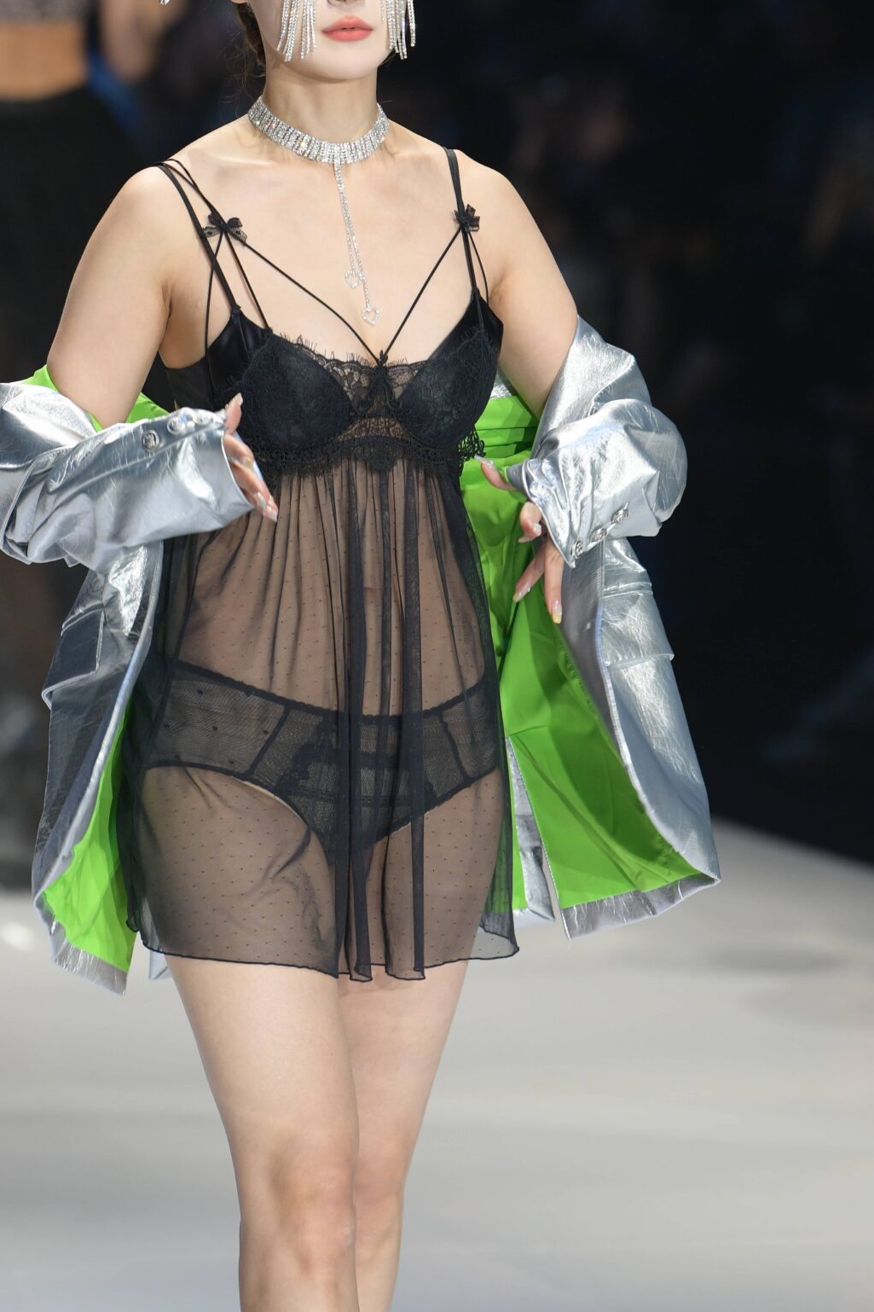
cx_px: 388
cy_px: 278
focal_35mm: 333
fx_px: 12129
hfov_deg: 4.1
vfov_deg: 6.2
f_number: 4
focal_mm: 200
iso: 640
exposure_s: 1/500
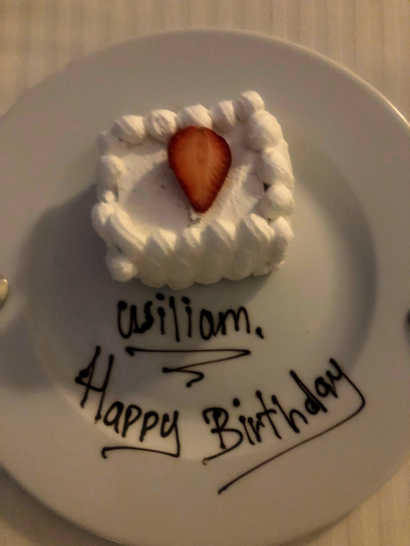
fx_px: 442
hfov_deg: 49.7
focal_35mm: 28
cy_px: 273
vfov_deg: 63.4
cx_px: 205
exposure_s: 1/4
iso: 160
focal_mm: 3.99
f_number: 1.8
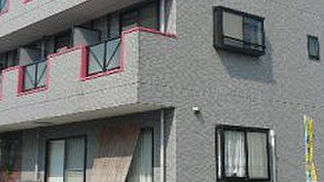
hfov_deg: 31.4
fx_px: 575
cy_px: 21
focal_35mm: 67
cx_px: 163
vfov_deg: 17.7
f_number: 8
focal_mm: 4.6
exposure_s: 1/160
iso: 100
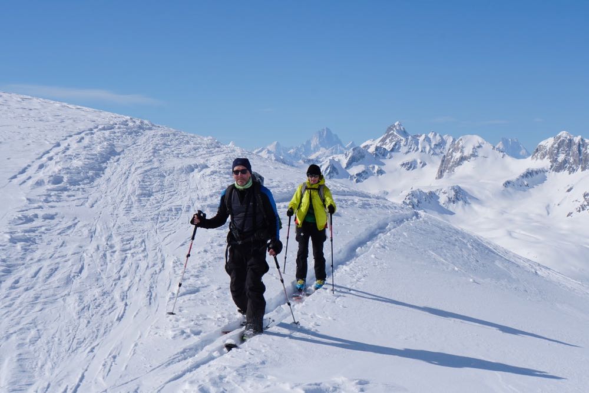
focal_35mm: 63
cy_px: 196
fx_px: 1031
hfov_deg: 31.9
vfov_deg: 21.6
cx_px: 294
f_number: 11
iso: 100
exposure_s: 1/400
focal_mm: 42
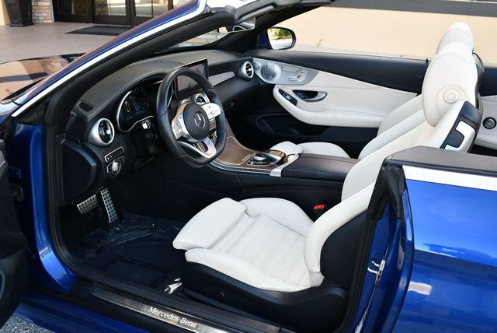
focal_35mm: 36
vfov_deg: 36.9
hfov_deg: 53.1
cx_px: 248
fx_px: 497
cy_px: 166
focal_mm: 18
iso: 400
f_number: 3.5
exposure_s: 1/250
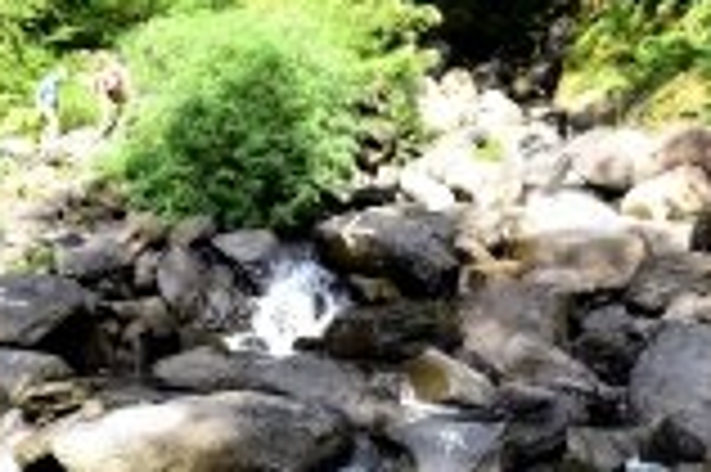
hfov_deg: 25.3
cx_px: 86
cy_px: 526
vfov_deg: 16.9
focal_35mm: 78
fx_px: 1539
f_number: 8
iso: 200
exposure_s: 1/100
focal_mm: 24
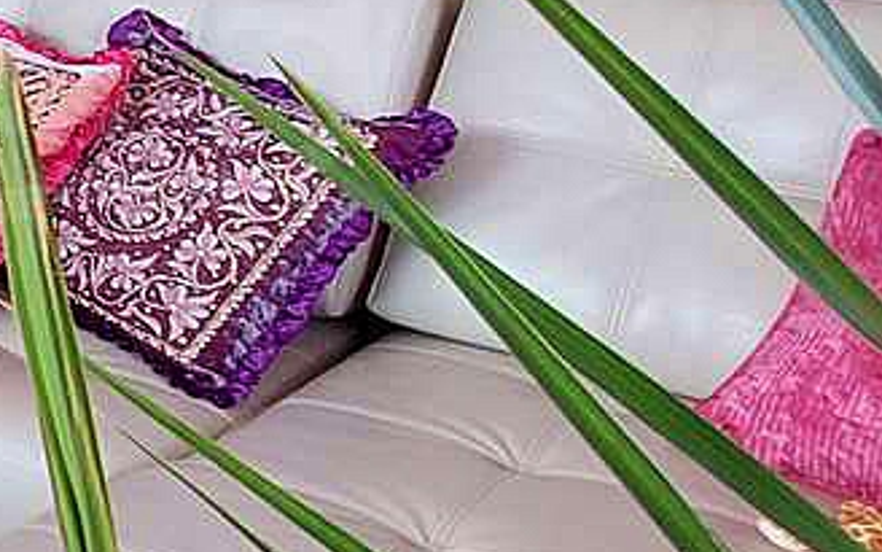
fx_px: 1514
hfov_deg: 18.1
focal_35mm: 63
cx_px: -971
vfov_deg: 20.1
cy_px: 15
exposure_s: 1/50
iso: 64
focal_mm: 1.74
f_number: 2.2
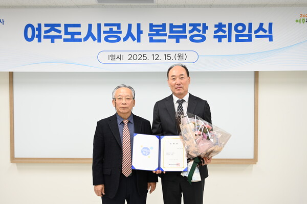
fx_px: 341
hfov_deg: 48.5
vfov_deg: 33.4
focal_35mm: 40
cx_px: 154
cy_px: 102
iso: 250
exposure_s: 1/40
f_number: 4
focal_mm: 40
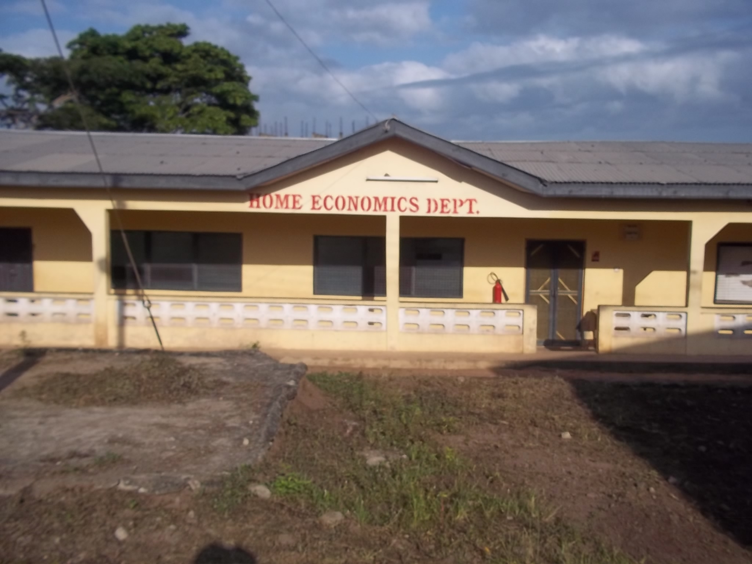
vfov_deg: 39.7
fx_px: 782
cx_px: 376
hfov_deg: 51.4
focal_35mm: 36
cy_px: 282
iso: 80
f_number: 8
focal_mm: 6.5
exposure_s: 1/400
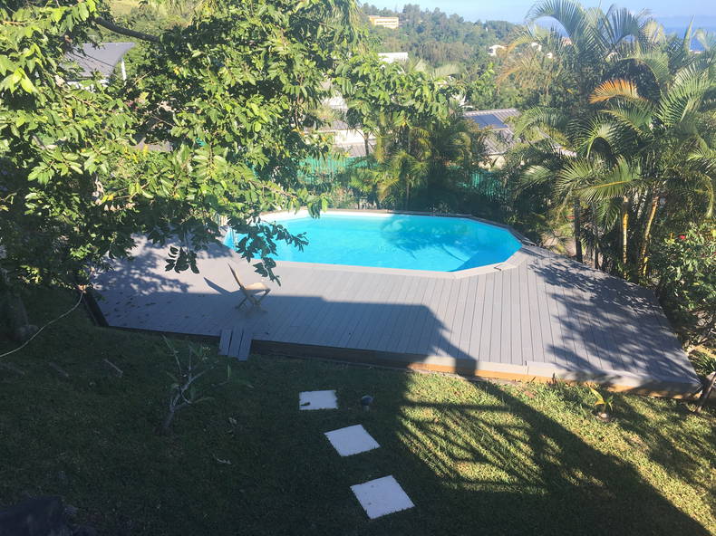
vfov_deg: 48.2
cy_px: 268
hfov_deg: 61.7
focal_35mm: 29
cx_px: 358
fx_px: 600
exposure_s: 1/680
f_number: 2.2
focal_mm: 4.15
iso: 25
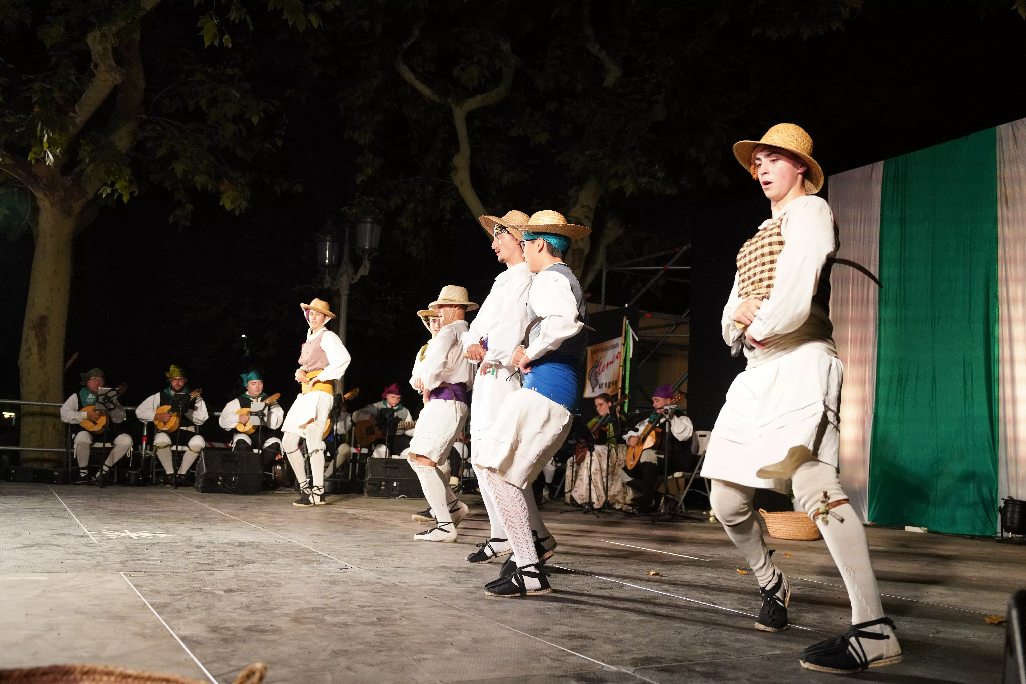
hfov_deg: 57.2
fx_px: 941
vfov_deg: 40.0
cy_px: 342
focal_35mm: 33
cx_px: 513
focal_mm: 33
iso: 5000
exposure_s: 1/500
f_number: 2.8
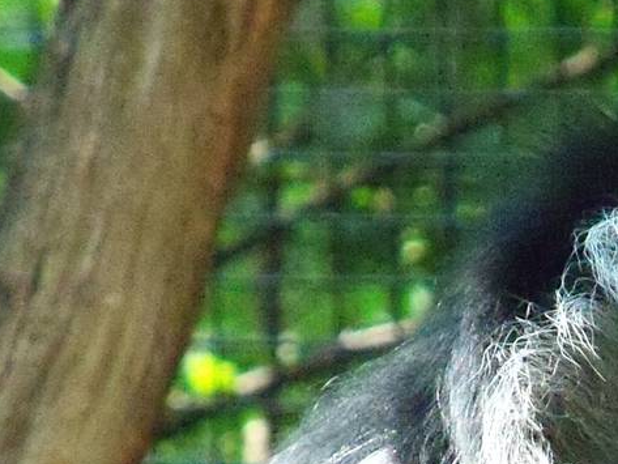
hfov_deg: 2.8
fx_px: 12500
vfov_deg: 2.1
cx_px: 811
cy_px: 596
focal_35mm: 700
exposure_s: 1/250
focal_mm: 36.6
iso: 1600
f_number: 4.4
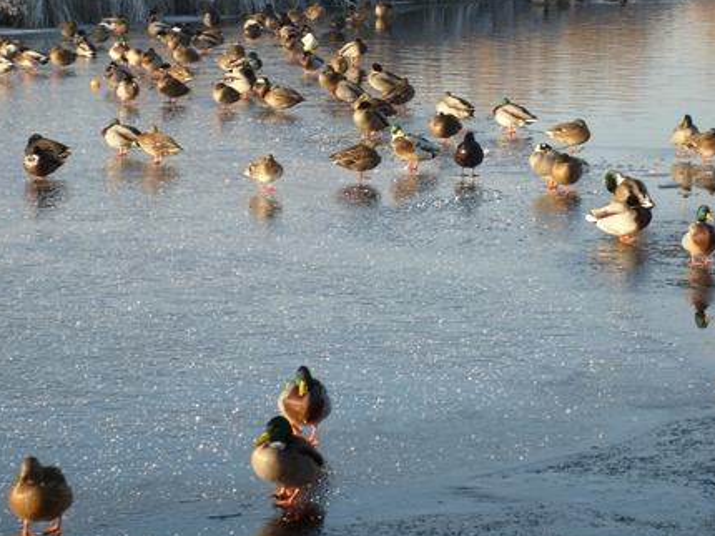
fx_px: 3055
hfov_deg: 13.3
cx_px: 296
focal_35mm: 148
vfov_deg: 10.0
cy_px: 210
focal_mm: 17.4
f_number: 4.9
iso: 80
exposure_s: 1/250
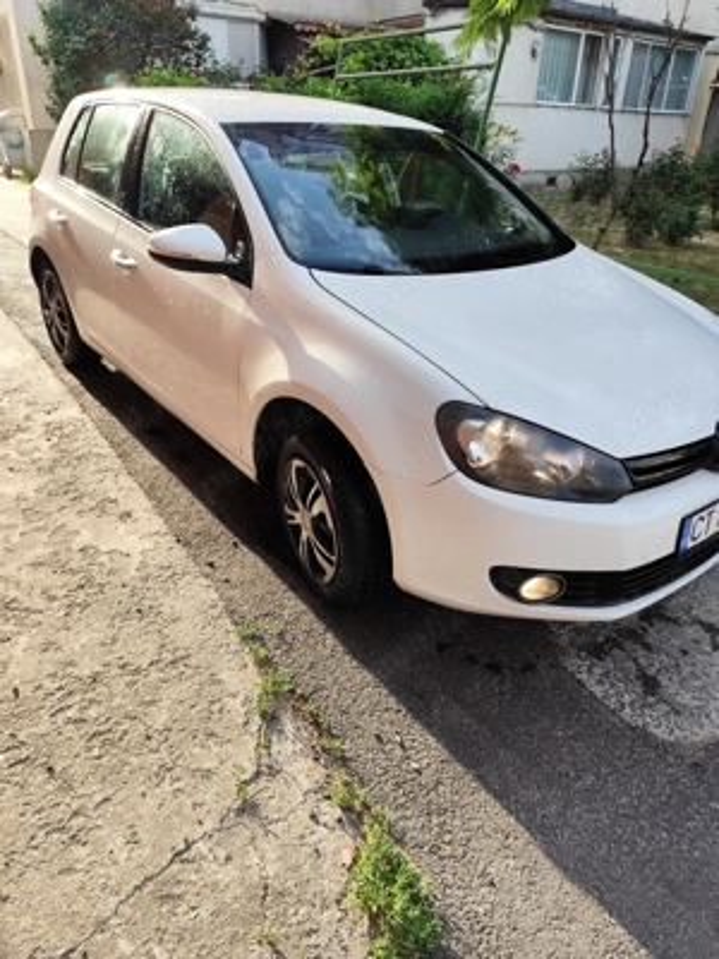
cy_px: 480
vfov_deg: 73.9
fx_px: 637
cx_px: 360
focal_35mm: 23
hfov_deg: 58.9
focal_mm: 6.19
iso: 50
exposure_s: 1/271
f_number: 1.65
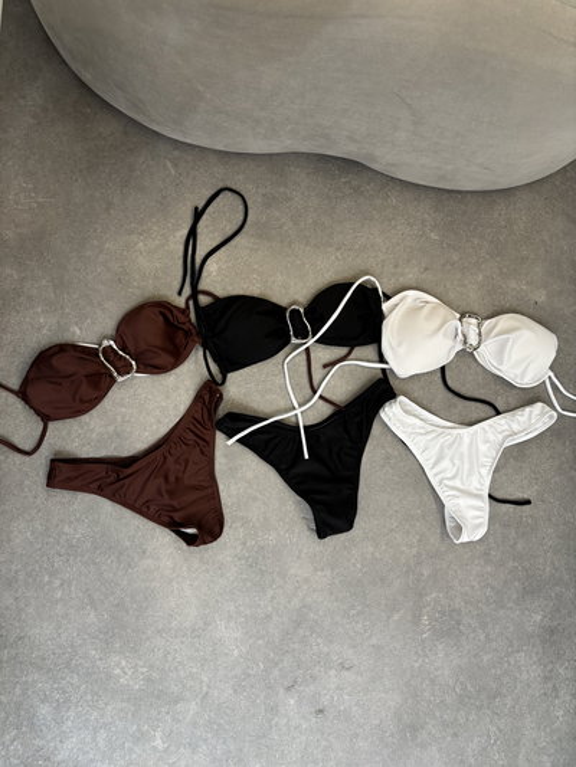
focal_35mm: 26
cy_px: 384
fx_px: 577
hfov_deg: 53.1
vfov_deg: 67.3
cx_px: 288
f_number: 1.6
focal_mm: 5.96
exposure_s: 1/50
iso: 125
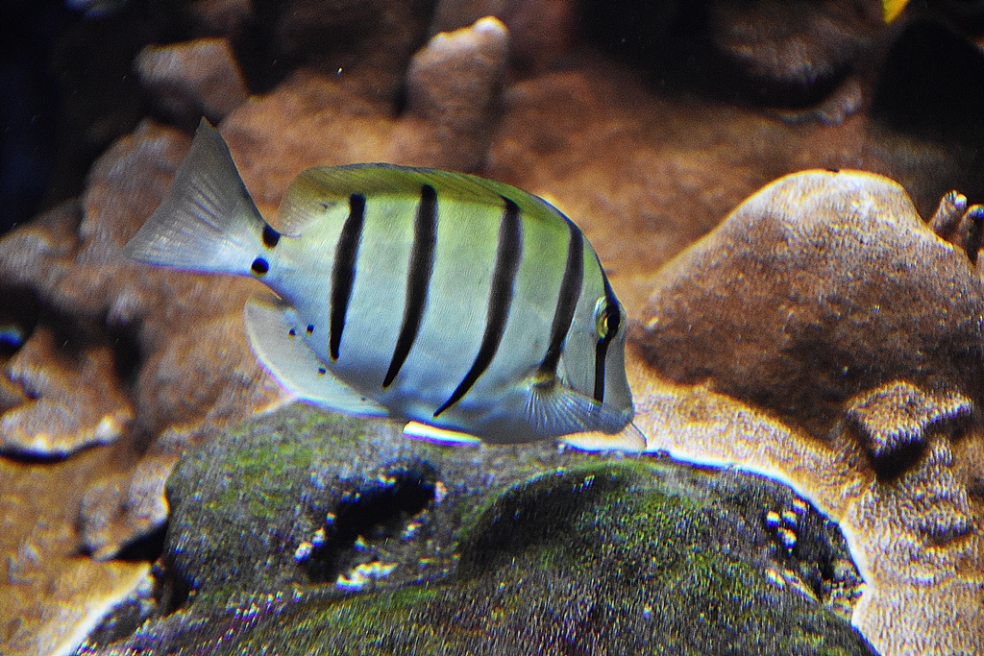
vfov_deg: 6.5
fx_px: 5740
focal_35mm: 210
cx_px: 492
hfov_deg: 9.8
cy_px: 328
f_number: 5.6
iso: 2800
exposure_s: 1/500
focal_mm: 140
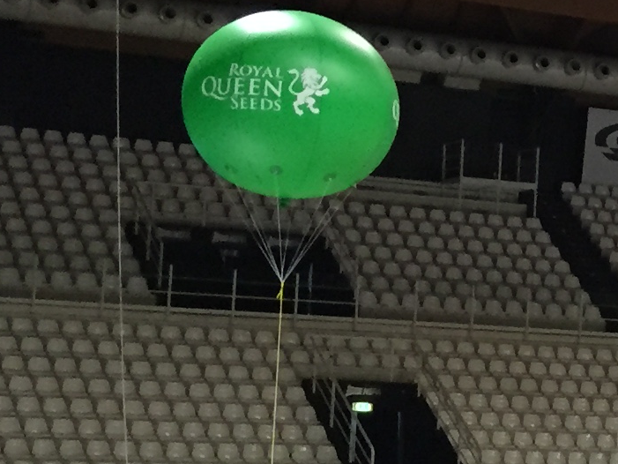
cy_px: 319
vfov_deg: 11.0
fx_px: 2411
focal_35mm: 135
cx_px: 1370
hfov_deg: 12.3
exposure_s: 1/30
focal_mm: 4.15
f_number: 2.2
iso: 160
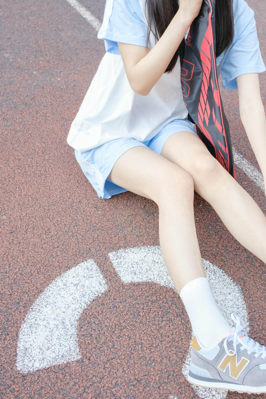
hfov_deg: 24.9
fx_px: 598
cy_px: 140
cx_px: 184
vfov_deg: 36.6
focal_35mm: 54
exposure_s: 1/400
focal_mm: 23
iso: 160
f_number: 2.8
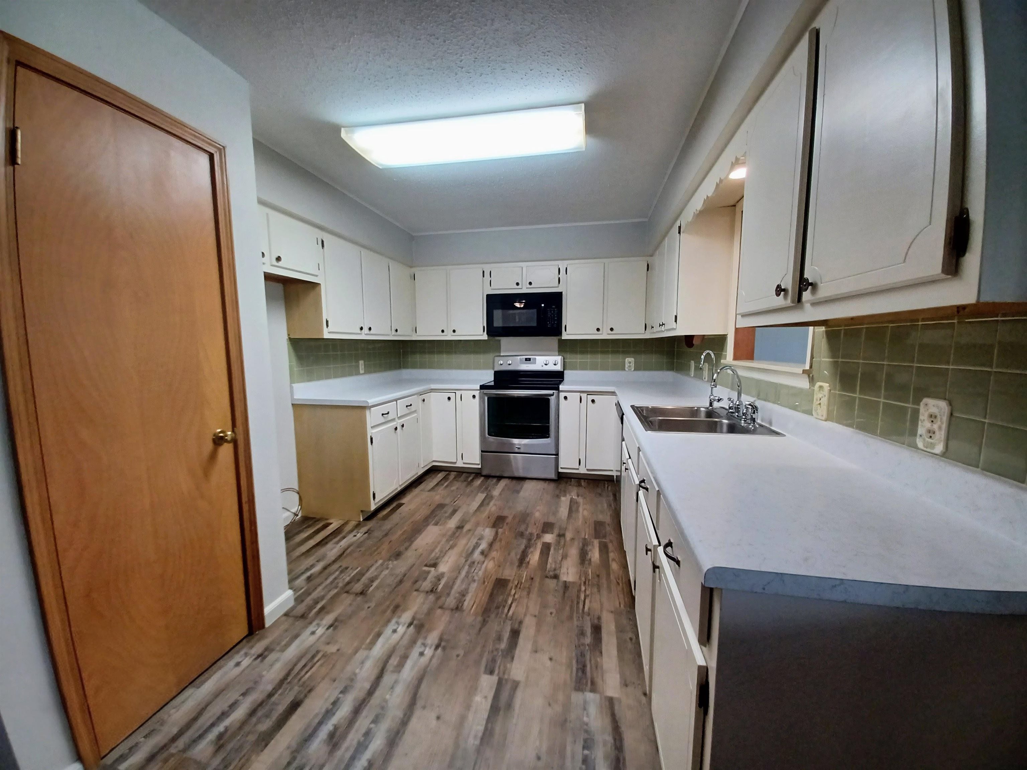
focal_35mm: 13
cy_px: 385
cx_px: 514
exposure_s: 1/50
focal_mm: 1.42
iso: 125
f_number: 2.2
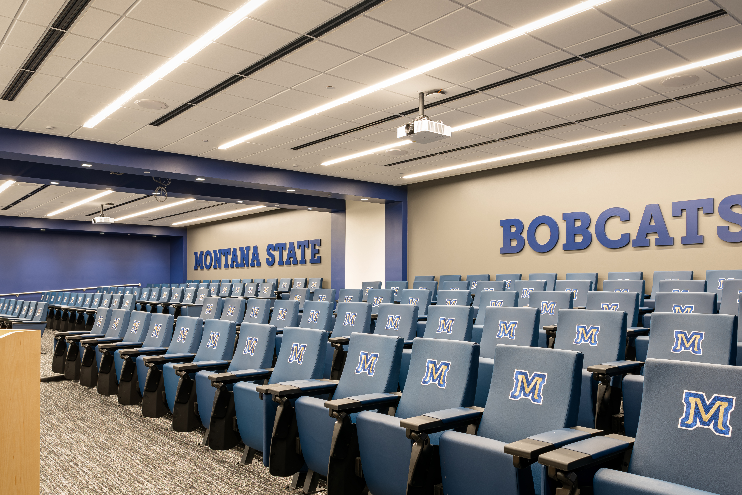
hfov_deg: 61.8
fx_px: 618
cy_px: 279
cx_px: 401
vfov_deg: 43.5
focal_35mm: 30
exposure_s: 4
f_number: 8
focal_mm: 24
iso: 50
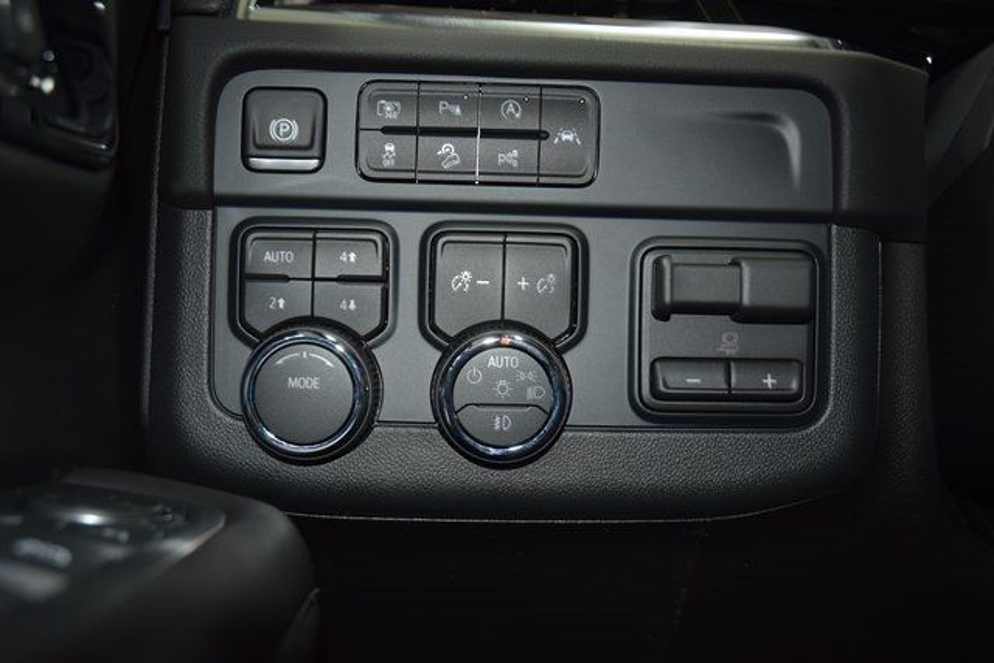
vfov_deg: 33.0
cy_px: 332
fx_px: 1118
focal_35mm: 40
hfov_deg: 47.9
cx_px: 497
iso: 450
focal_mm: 27
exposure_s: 1/15
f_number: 3.8
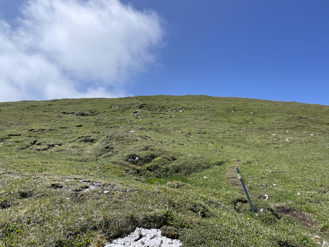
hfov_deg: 67.3
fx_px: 247
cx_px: 164
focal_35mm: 26
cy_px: 124
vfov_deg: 53.1
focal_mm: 4.2
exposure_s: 1/4651
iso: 32
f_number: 1.6
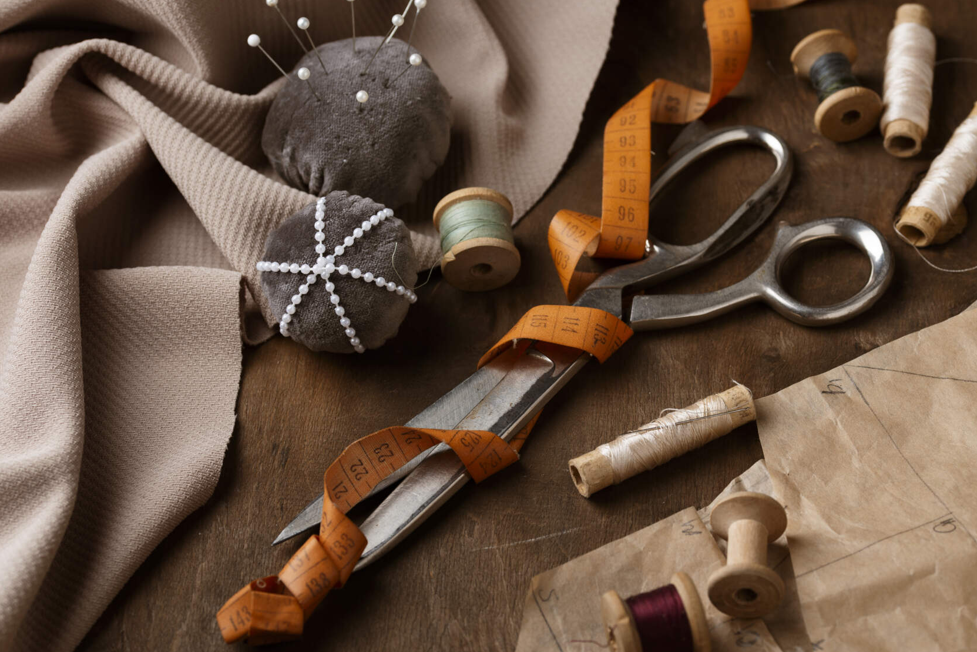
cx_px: 557
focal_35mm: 120
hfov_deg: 17.1
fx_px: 3257
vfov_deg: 11.4
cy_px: 370
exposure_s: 1/100
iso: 100
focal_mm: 105
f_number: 8
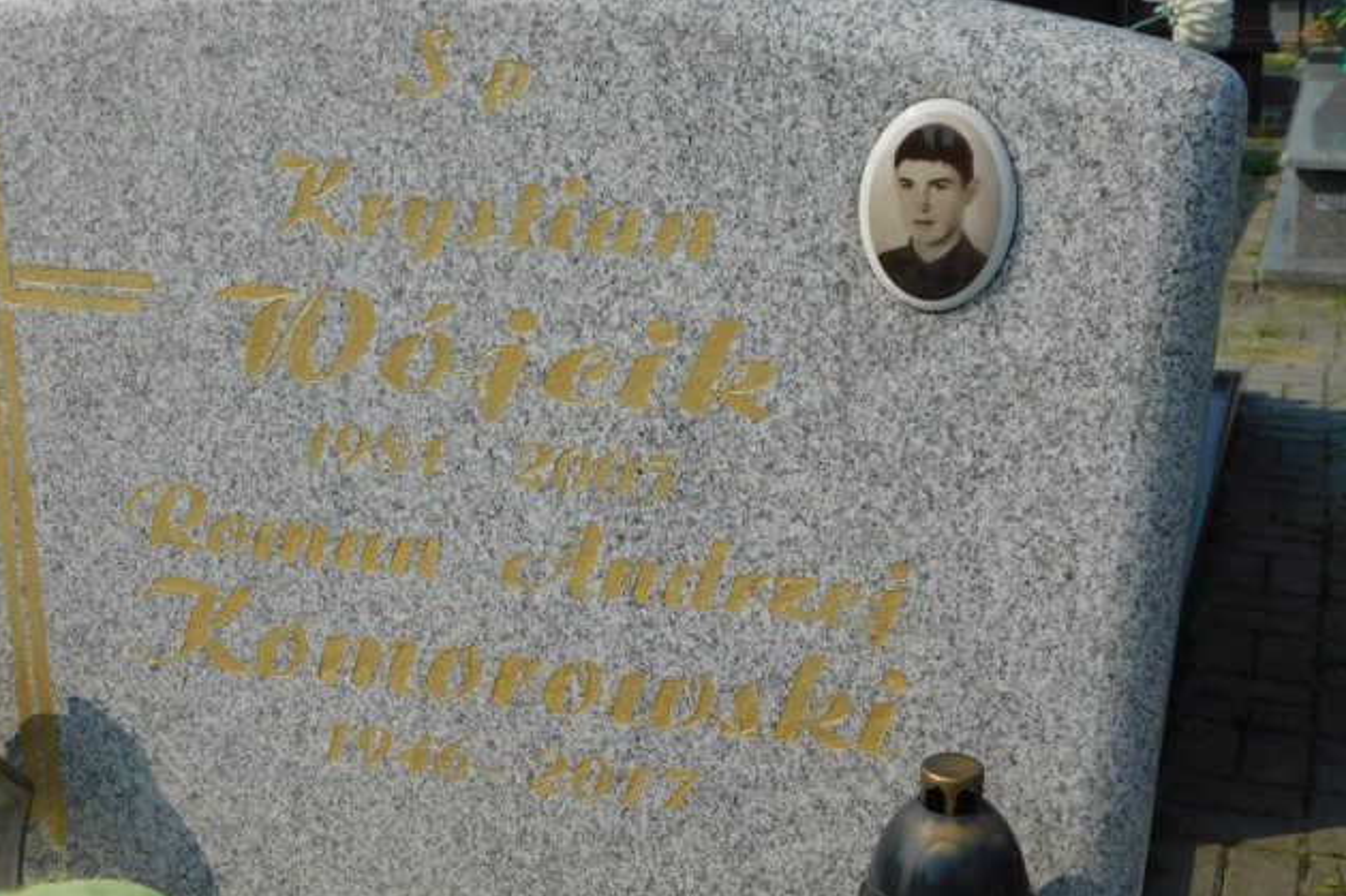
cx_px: 666
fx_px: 2018
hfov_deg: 36.9
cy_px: 406
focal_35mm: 54
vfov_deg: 25.0
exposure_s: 1/400
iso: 125
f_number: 7.6
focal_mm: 9
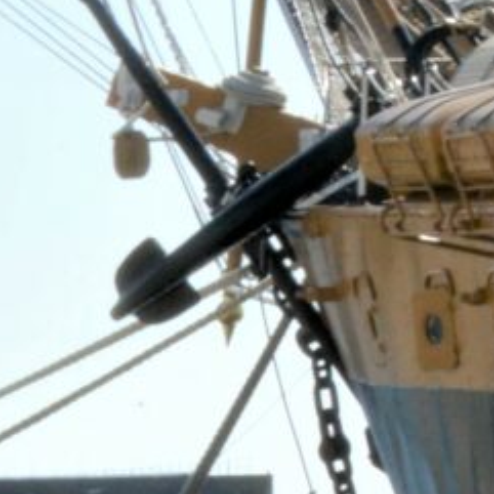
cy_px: -405
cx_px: 2015
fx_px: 9058
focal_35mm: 561
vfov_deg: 3.1
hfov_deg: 3.0
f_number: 32
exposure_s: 1/200
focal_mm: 62
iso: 640
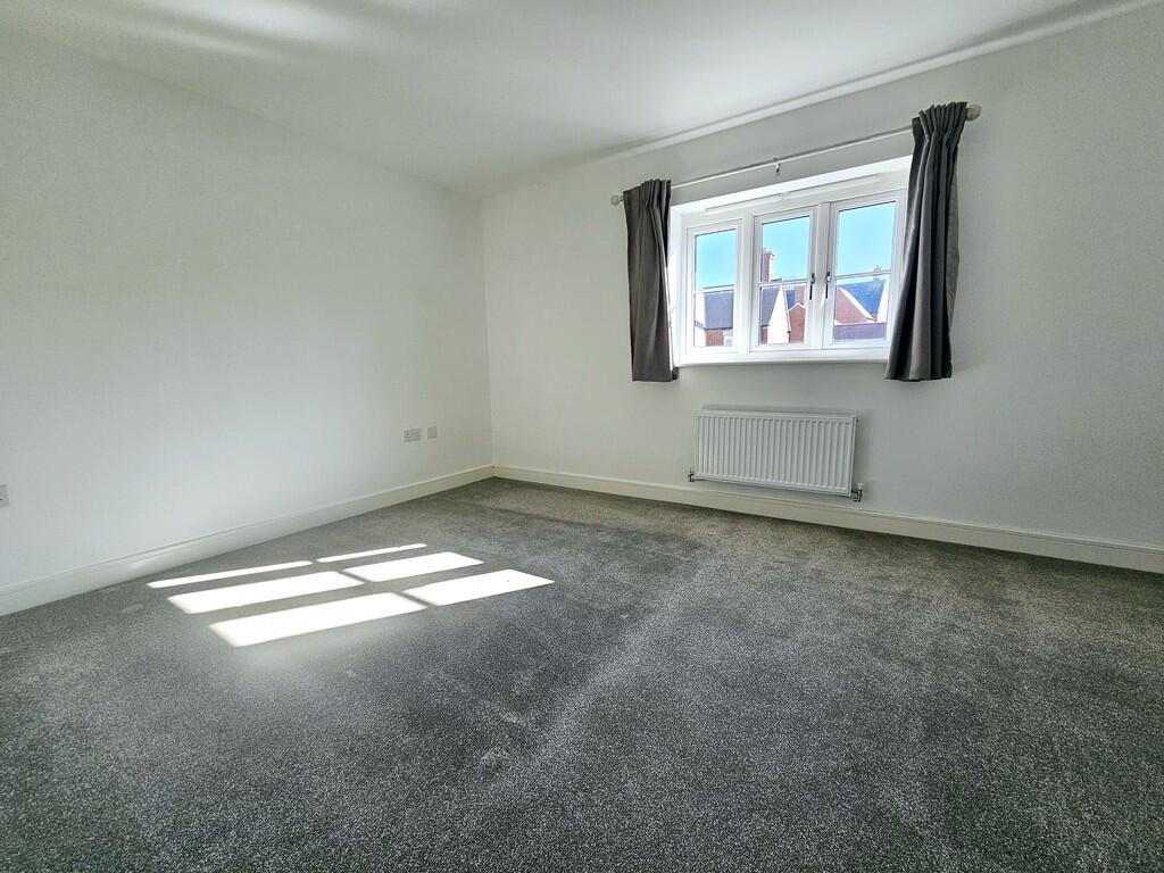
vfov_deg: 89.9
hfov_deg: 106.2
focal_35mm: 13
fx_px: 437
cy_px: 436
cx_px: 582
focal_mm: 2.2
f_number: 2.2
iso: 64
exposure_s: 1/244
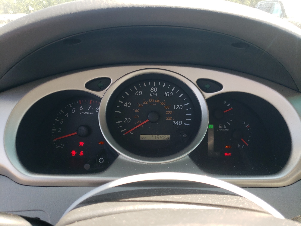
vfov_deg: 53.1
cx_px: 150
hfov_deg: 67.3
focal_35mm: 26
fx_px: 226
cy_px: 113
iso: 50
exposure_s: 1/286
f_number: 1.5
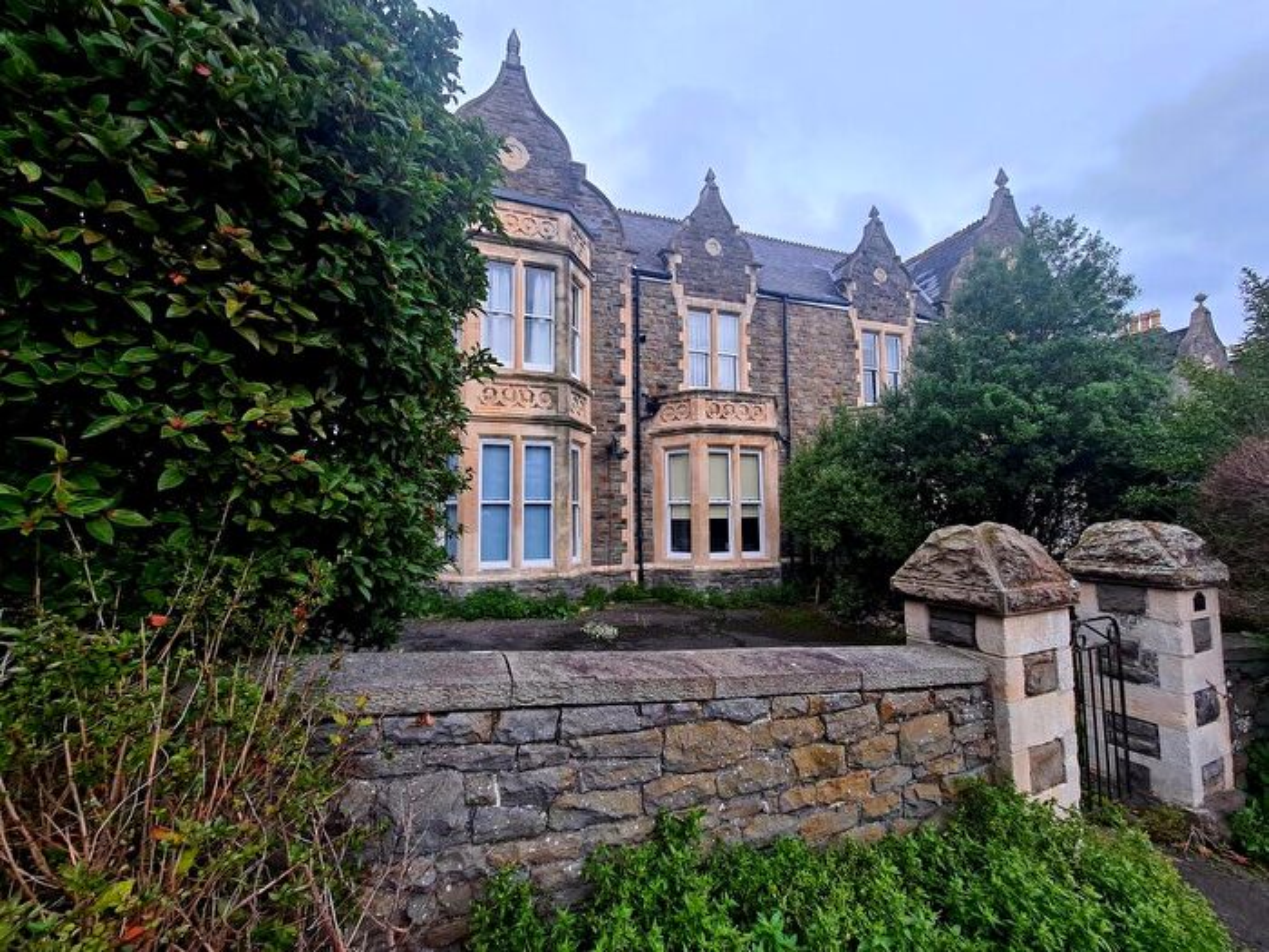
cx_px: 634
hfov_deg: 106.2
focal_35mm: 13
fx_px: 477
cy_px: 476
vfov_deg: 89.9
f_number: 2.2
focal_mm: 2.2
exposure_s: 1/100
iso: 100
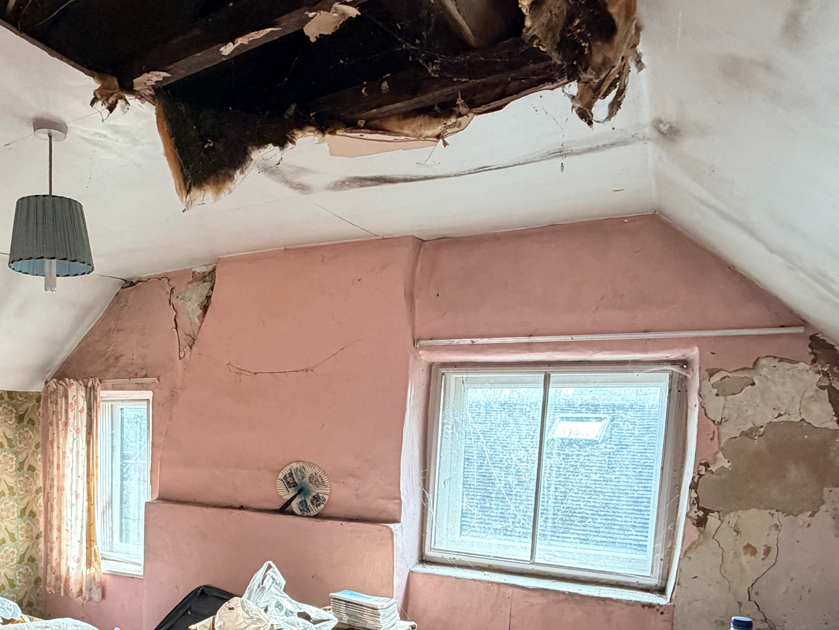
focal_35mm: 28
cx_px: 224
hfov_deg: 60.5
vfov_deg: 47.6
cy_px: 483
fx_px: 679
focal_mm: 2.22
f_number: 2.2
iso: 320
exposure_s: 1/96
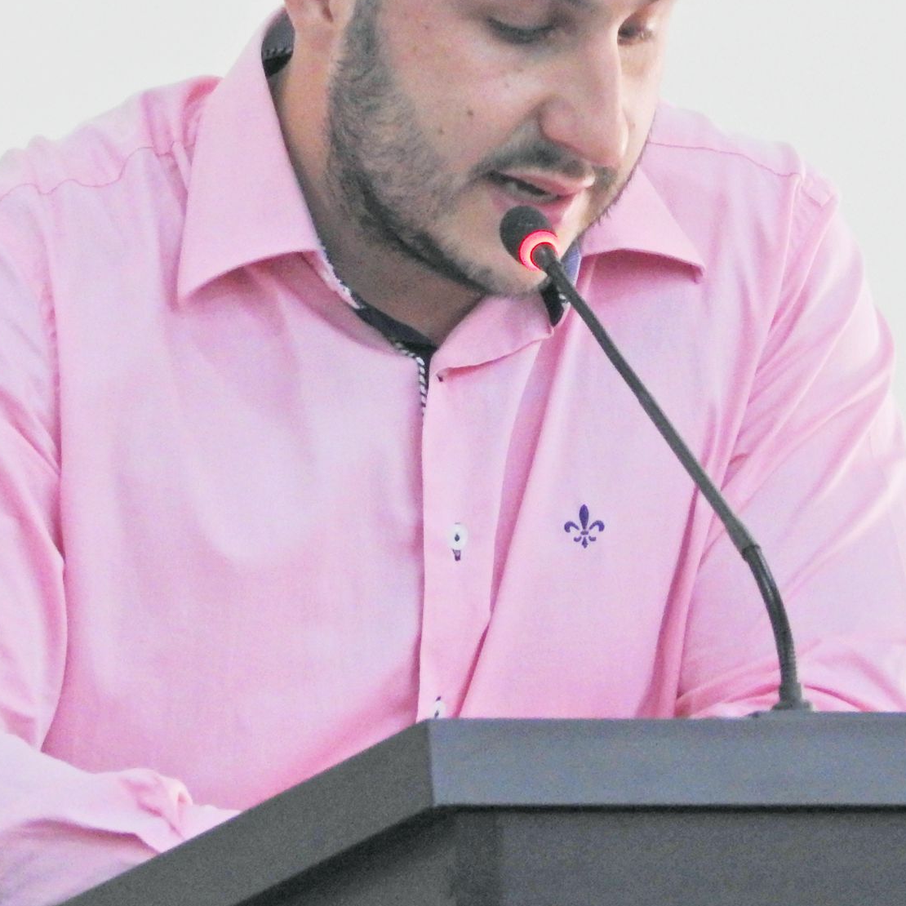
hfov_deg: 2.8
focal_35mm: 621
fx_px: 18389
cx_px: 432
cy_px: 296
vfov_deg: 2.8
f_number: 5.5
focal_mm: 59.1
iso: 800
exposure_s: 1/25
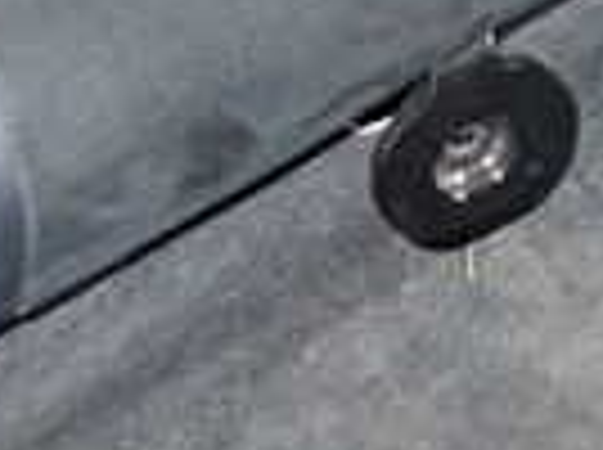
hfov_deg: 17.3
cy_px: -418
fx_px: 1948
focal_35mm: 112
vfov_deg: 11.9
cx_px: 562
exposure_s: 1/30
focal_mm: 4.5
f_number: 2
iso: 500
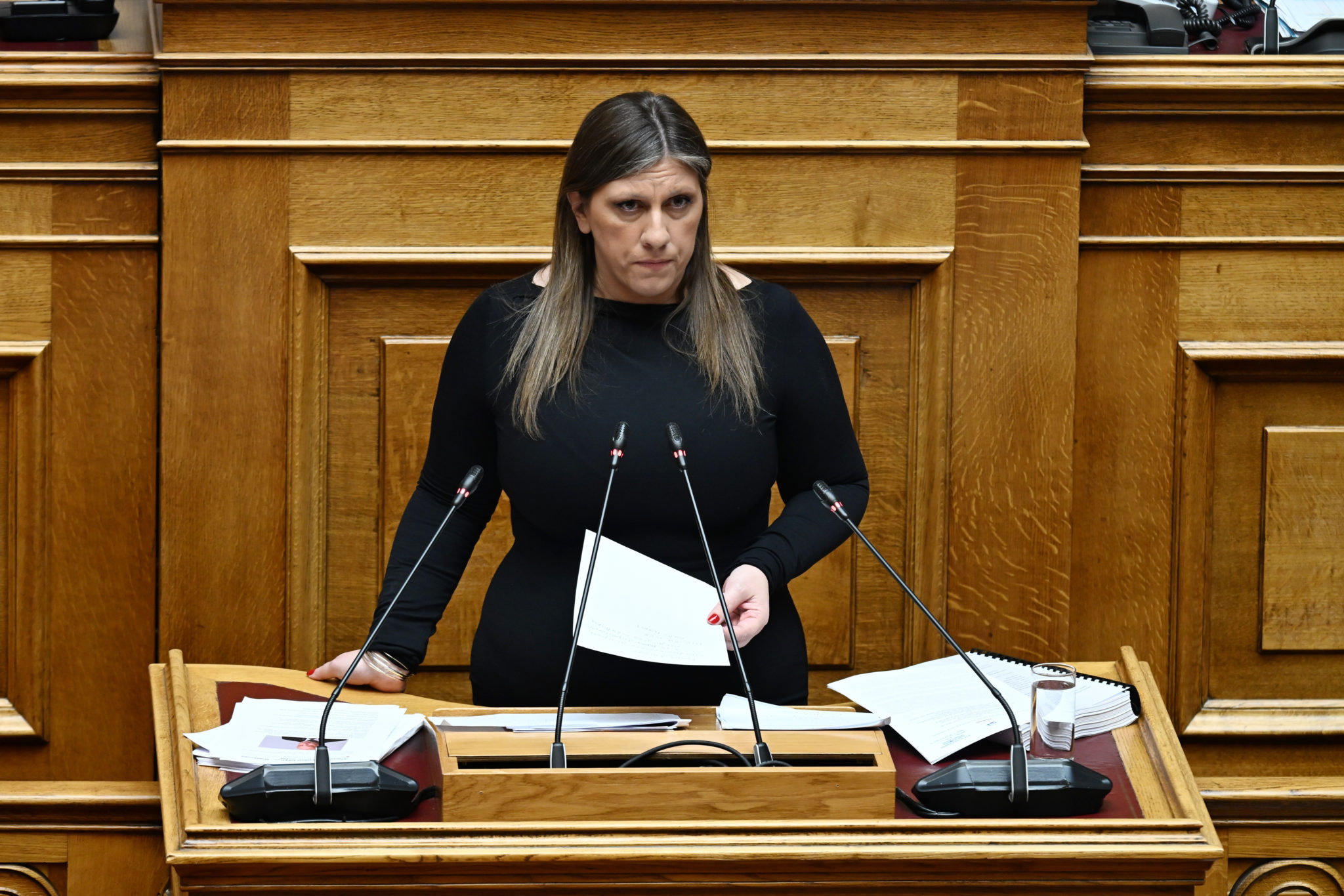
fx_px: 11572
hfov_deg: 6.6
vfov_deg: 4.4
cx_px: 672
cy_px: 448
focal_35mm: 310
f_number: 6
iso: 2800
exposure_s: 1/250
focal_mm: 310
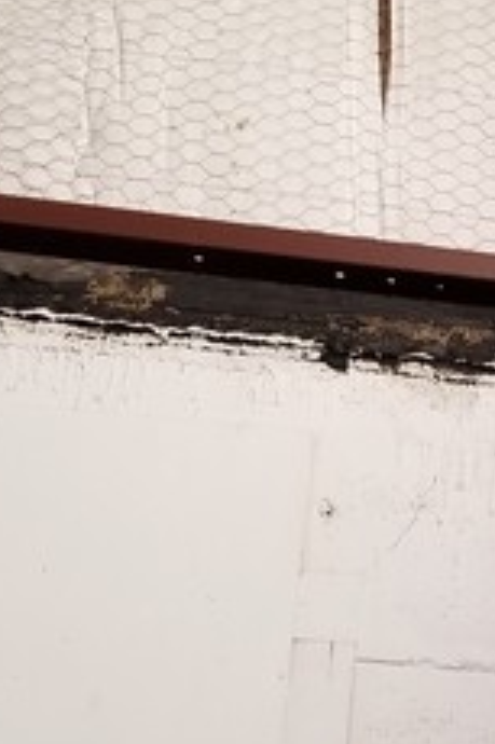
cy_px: 579
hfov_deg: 14.4
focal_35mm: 91
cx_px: 632
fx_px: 1880
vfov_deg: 22.1
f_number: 1.7
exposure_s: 1/30
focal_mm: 4.25
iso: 160
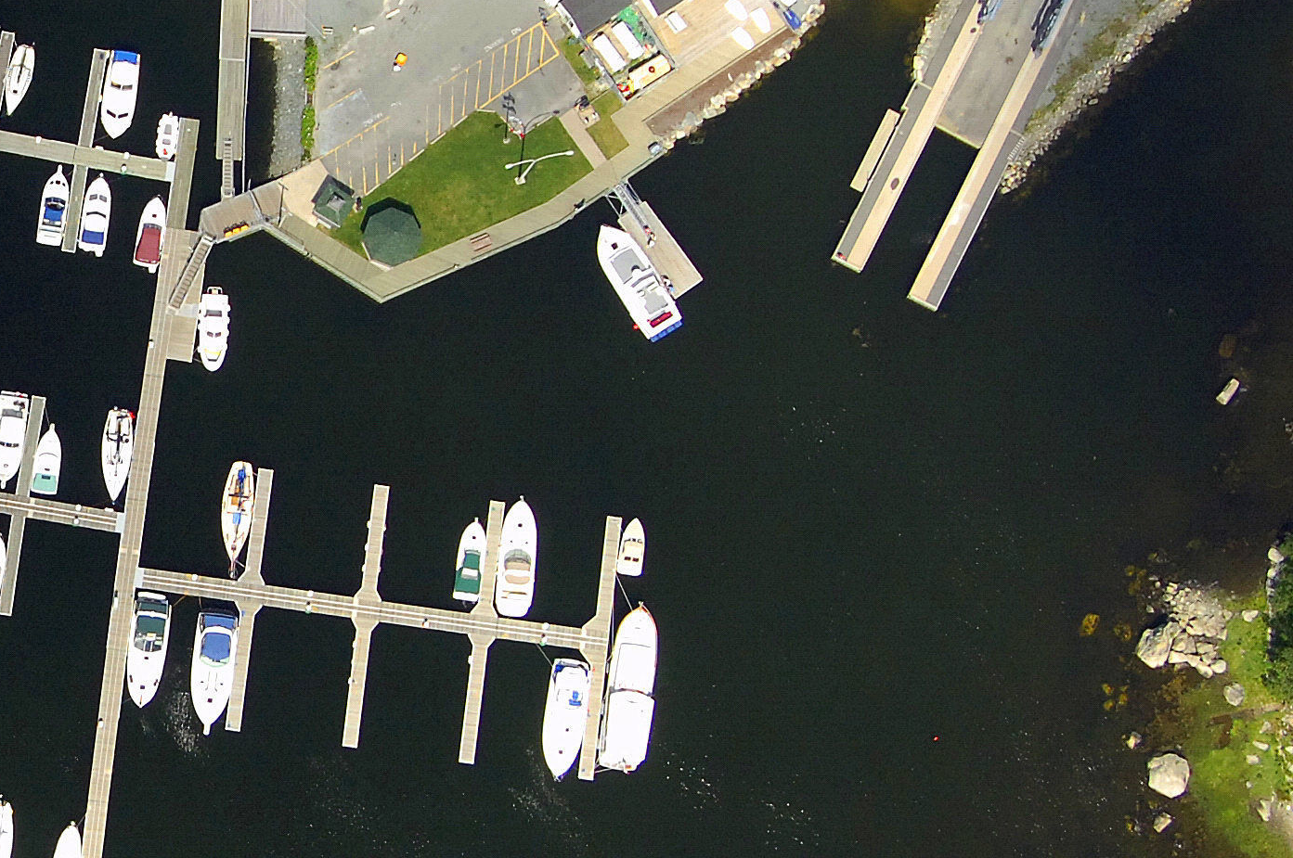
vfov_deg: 8.7
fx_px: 5632
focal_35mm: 157
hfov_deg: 12.9
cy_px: 413
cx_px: -88
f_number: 6.3
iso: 400
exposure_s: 1/1000
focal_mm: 34
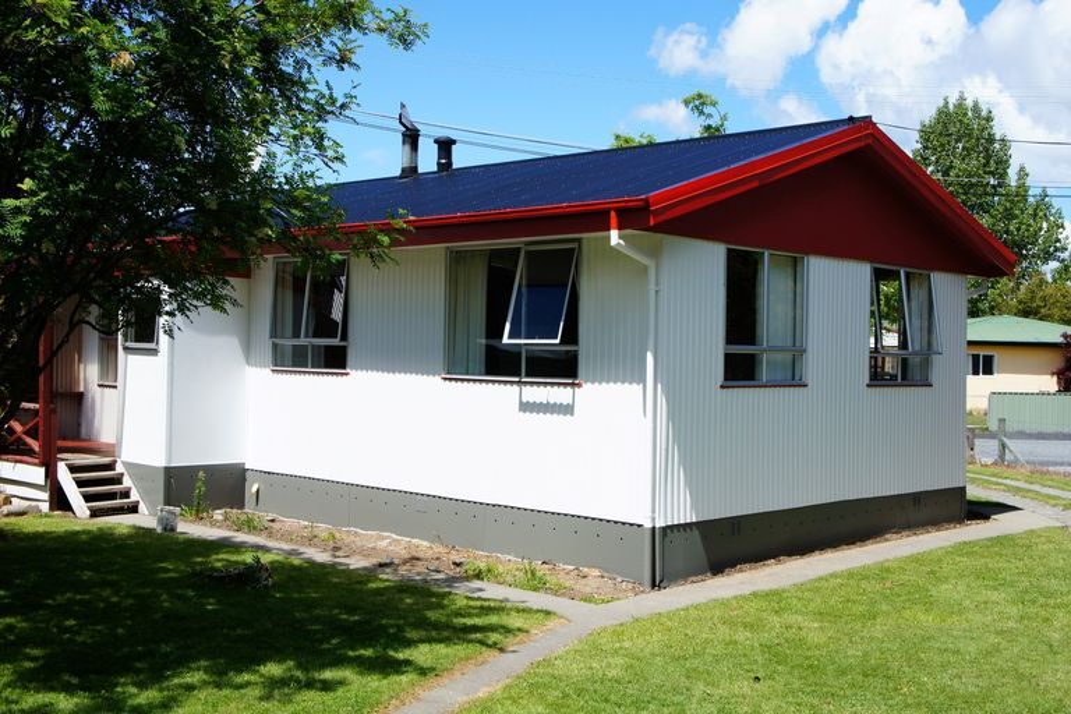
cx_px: 536
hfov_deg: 47.9
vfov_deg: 33.0
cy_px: 357
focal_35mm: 40
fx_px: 1205
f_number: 8
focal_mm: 27
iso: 200
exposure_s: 1/500
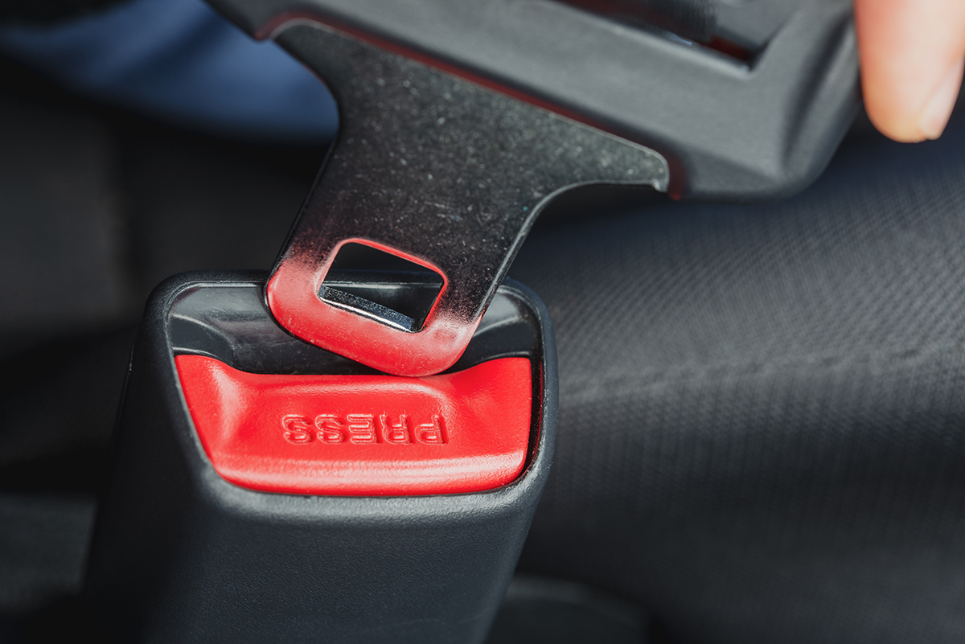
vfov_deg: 13.1
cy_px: 322
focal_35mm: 105
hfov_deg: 19.4
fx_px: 2815
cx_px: 482
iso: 100
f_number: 8
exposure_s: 1/3
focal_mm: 105
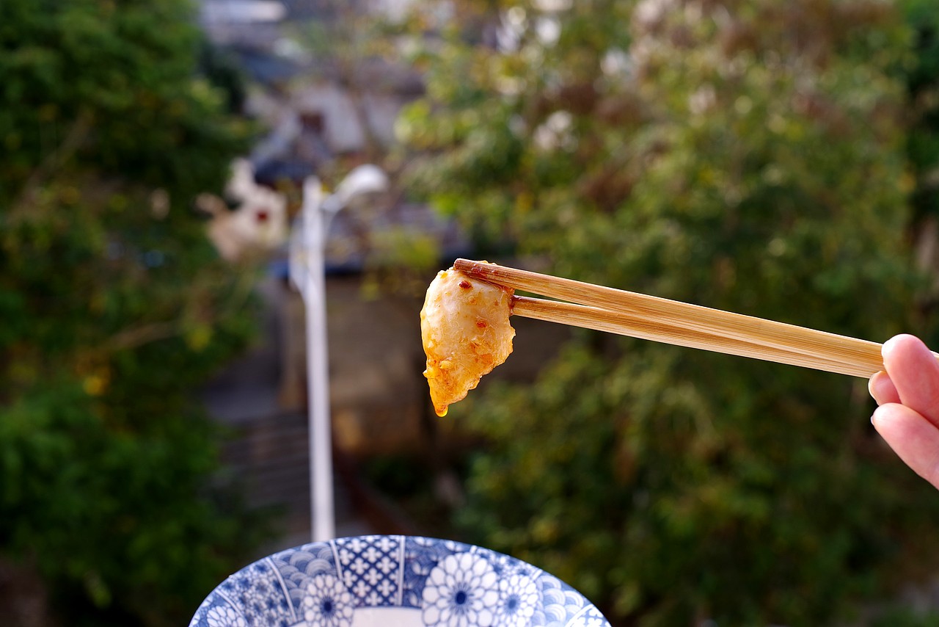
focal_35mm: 43
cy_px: 314
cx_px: 470
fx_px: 1122
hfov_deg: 45.4
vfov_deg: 31.2
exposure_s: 1/60
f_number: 8
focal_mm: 43
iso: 100
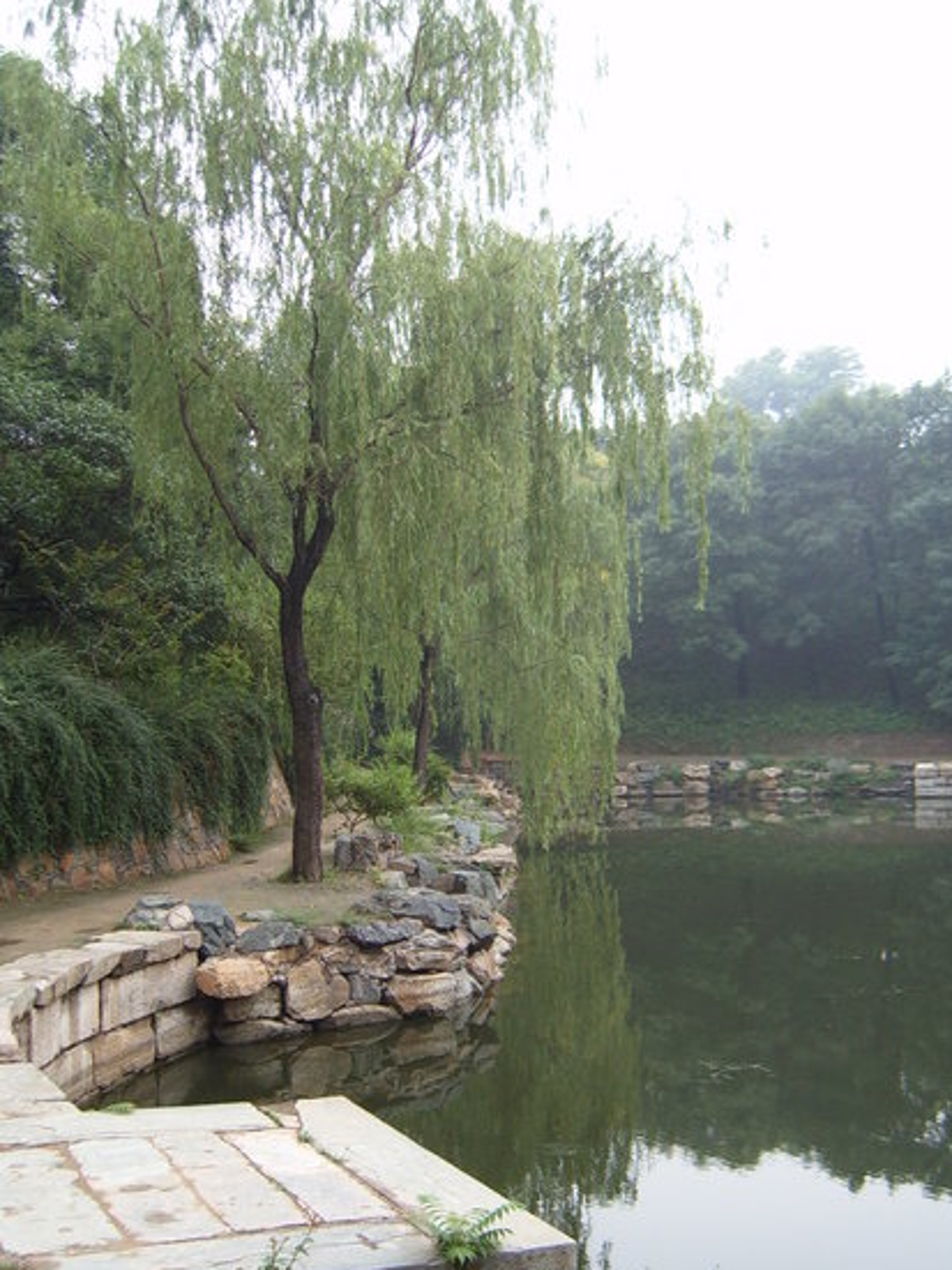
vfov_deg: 43.8
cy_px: 724
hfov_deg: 33.6
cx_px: 498
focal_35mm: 43
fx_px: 1577
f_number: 2.9
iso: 63
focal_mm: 6.2
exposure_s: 1/125
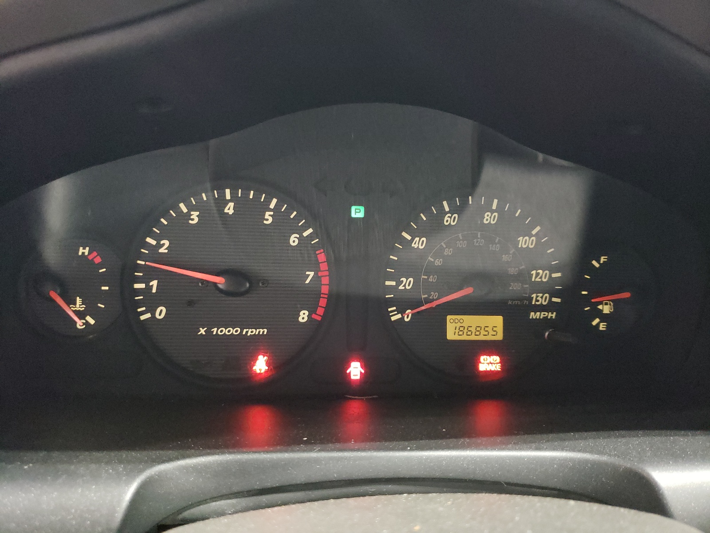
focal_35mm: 26
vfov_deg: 53.1
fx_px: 533
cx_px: 355
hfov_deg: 67.3
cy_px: 266
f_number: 1.5
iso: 660
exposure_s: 1/24
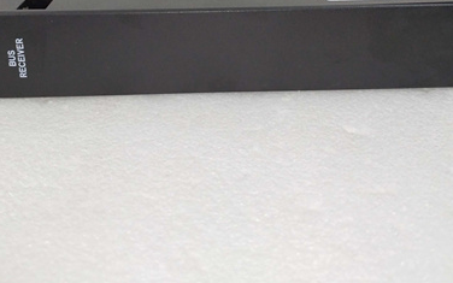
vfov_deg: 27.8
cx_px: 194
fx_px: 543
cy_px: 14
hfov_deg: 45.1
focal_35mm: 44
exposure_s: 1/50
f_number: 1.8
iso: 250
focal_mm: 4.75
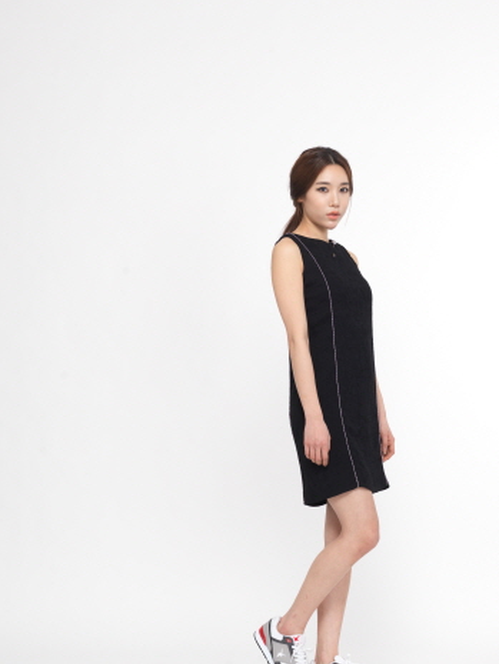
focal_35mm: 80
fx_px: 1537
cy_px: 318
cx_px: 316
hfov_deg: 18.4
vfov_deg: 24.4
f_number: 9
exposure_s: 1/250
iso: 100
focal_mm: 80
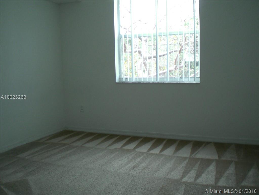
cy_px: 98
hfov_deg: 49.0
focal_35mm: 38
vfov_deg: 37.7
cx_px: 130
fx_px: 284
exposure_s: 1/100
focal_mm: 6.3
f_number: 3.1
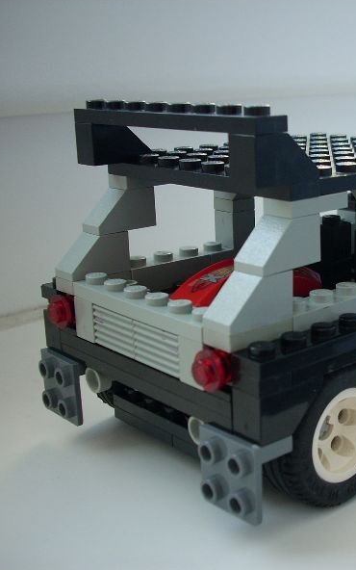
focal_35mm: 53
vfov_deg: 38.2
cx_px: 339
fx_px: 823
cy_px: 282
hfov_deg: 23.6
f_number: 2.8
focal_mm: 6.2
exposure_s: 1/42.4
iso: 64
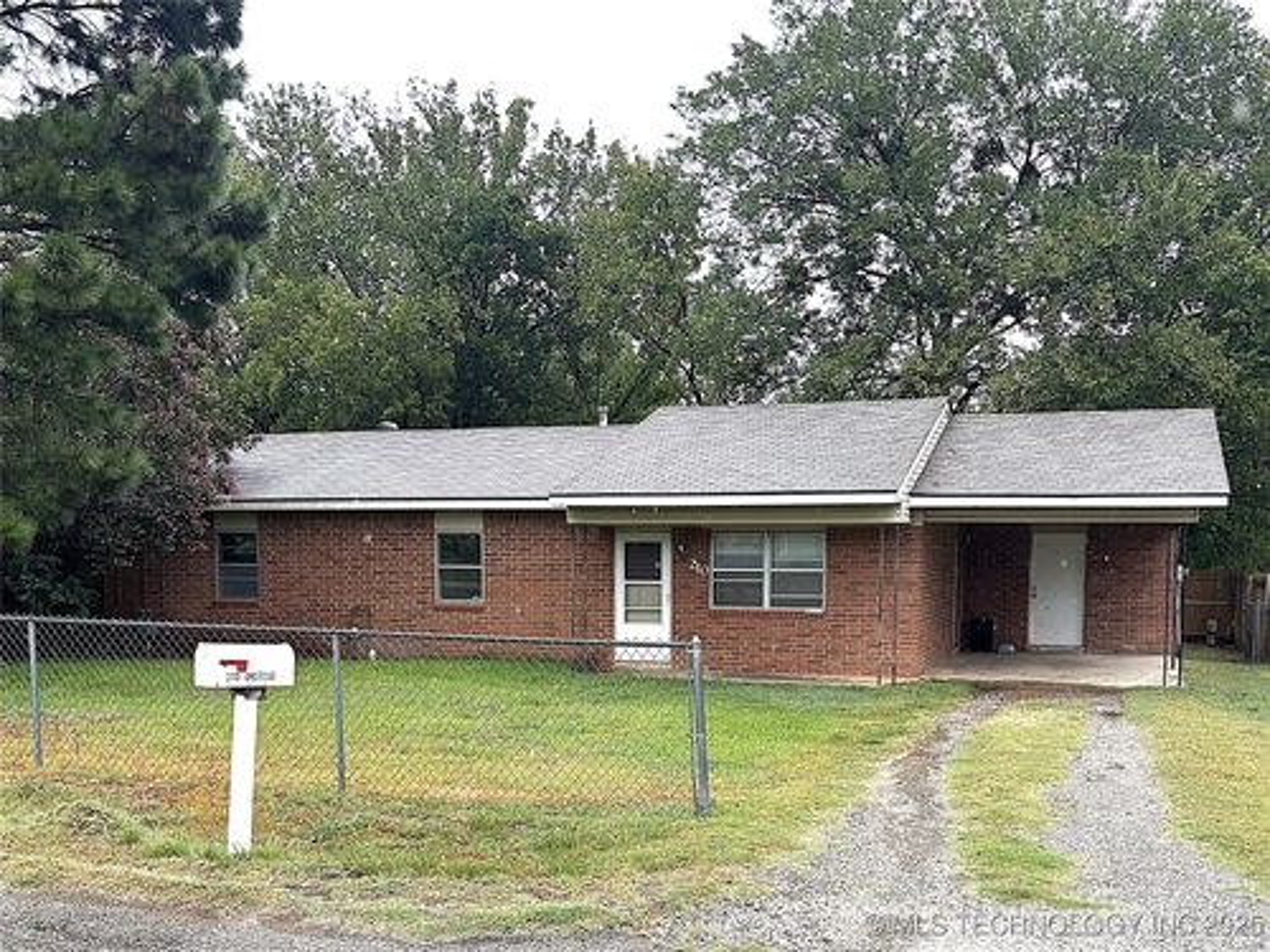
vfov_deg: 53.1
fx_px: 954
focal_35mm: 26
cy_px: 476
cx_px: 635
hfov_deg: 67.3
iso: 50
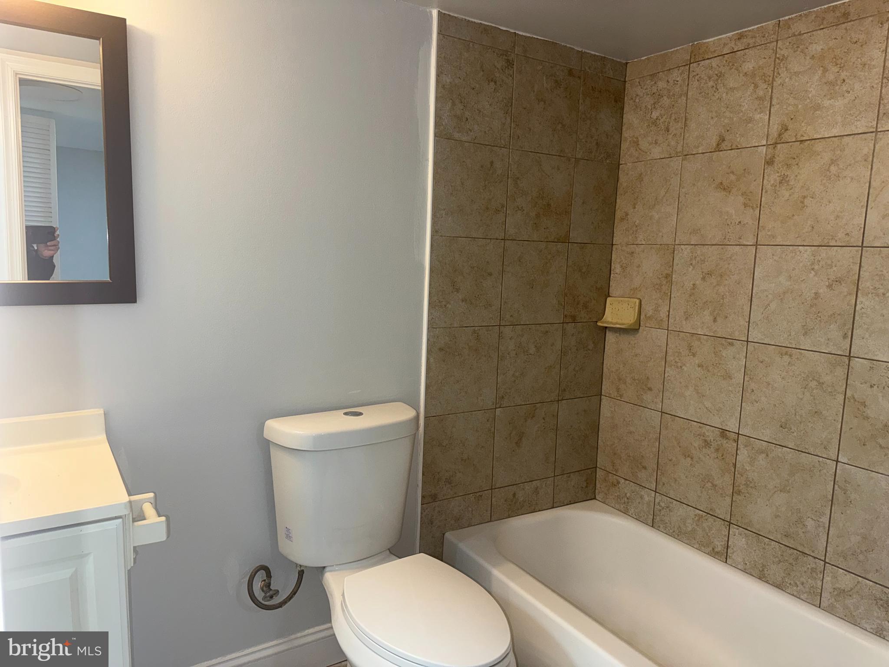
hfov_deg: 71.6
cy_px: 334
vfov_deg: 56.8
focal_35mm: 24
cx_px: 444
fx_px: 616
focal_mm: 6.76
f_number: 1.78
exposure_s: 1/120
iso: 125
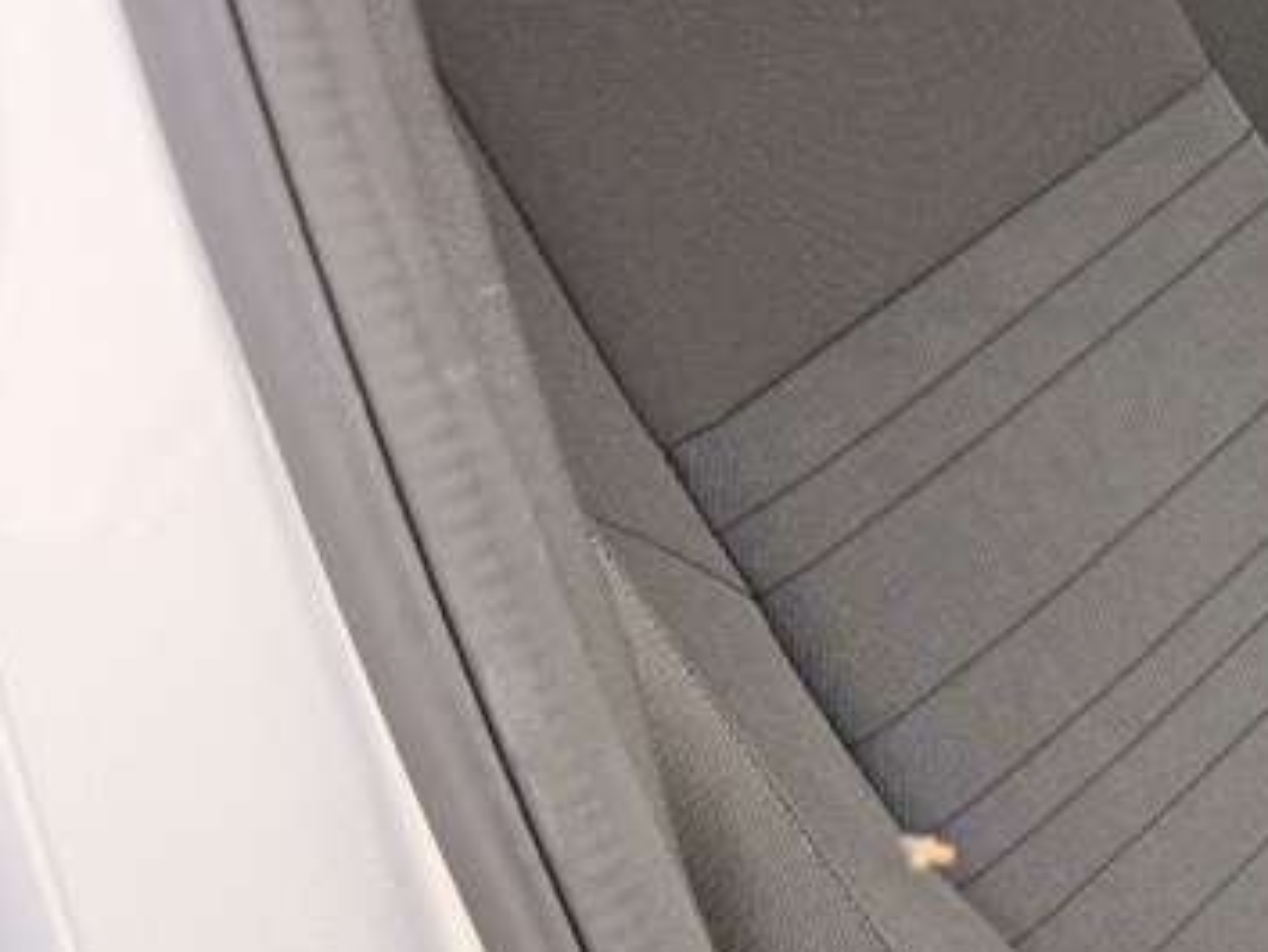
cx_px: 2119
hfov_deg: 18.7
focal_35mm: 87
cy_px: 916
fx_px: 3188
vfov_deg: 16.7
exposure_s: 1/329
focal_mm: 6.76
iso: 100
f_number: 1.78
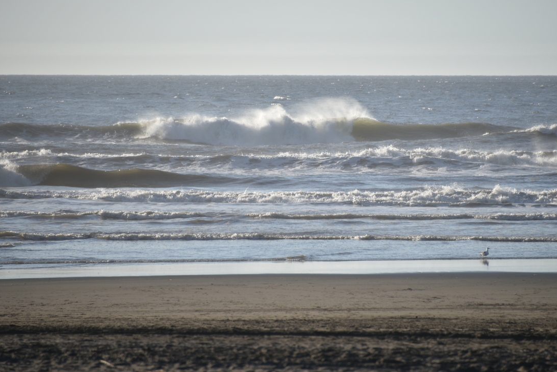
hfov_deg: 5.8
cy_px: 181
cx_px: 310
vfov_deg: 3.9
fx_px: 5463
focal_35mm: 353
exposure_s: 1/640
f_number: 6.3
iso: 100
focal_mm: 300
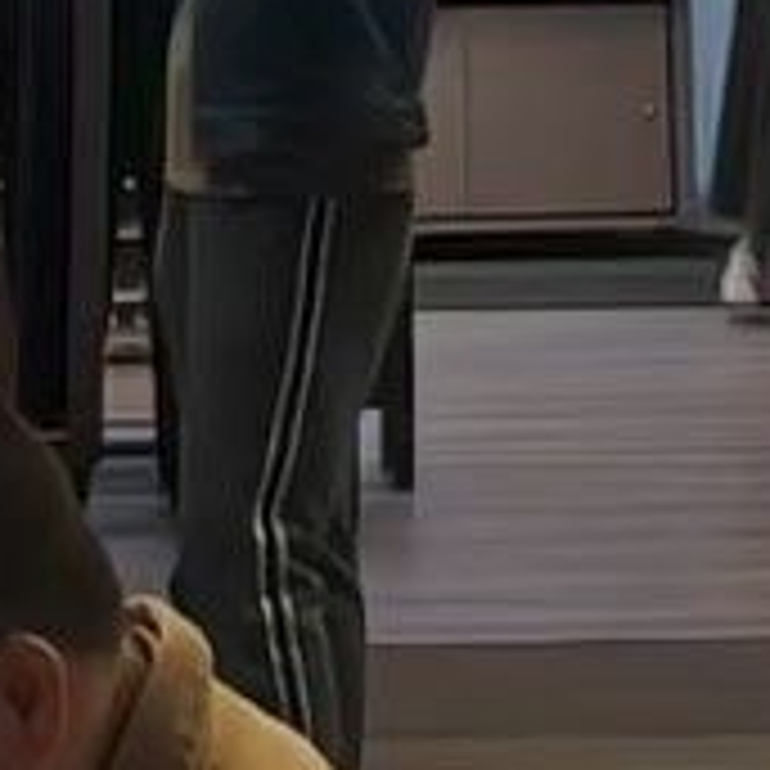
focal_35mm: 193
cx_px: 383
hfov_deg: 9.1
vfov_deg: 7.1
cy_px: -2220
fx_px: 4857
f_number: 1.5
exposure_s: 1/60
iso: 125
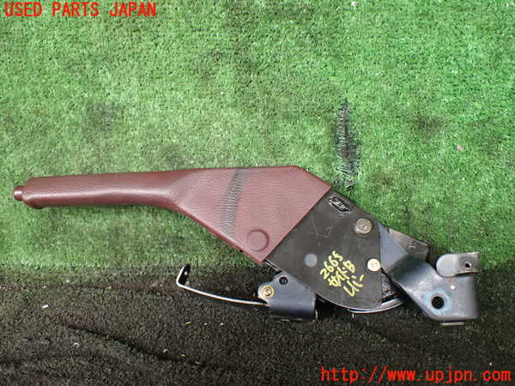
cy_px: 193
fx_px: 446
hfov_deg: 60.0
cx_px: 258
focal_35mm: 30
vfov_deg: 46.8
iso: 400
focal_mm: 5.4
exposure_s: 1/125
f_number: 2.3
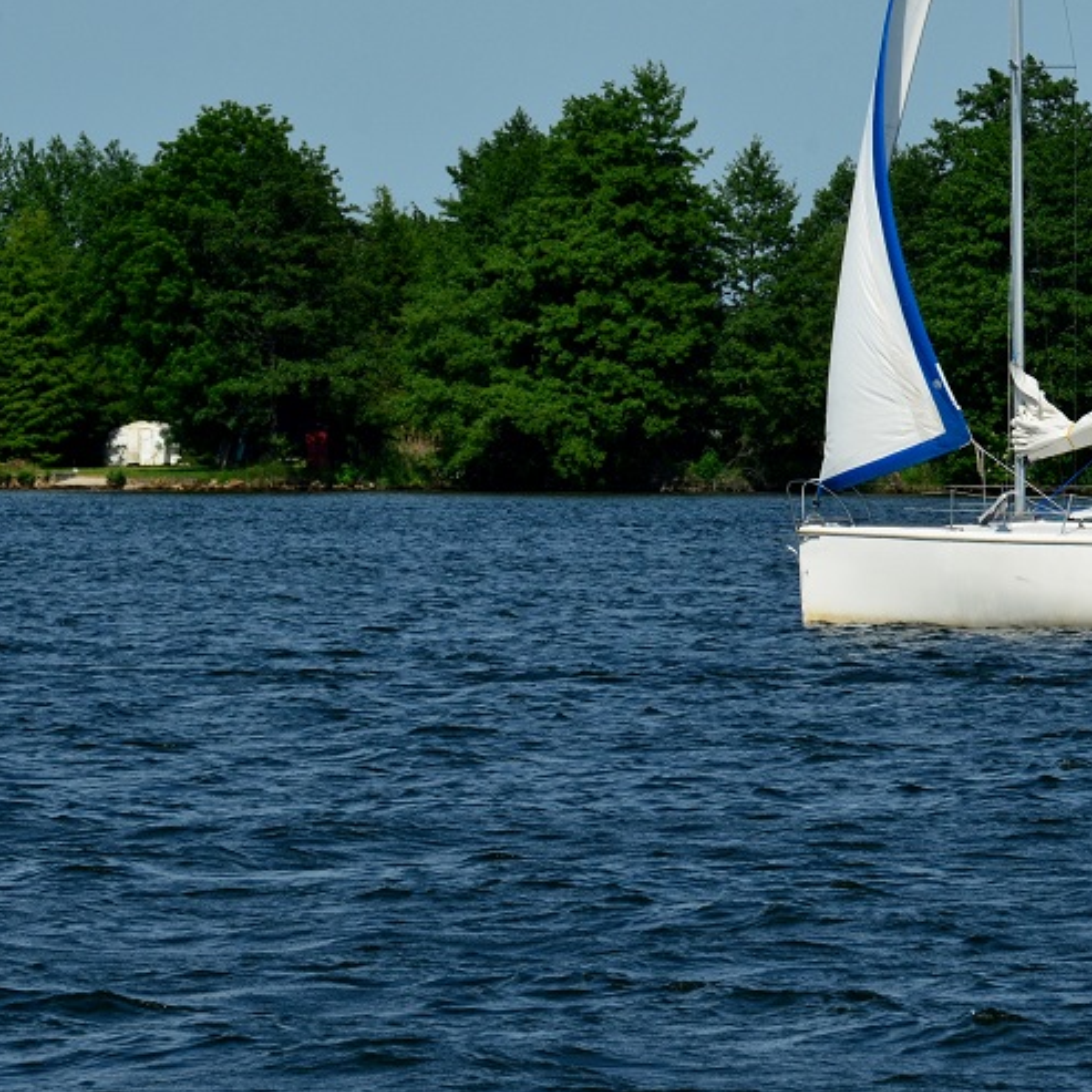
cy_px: 473
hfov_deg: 4.0
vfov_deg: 4.0
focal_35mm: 438
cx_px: 1051
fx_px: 15632
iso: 400
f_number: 16
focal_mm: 170
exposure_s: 1/500
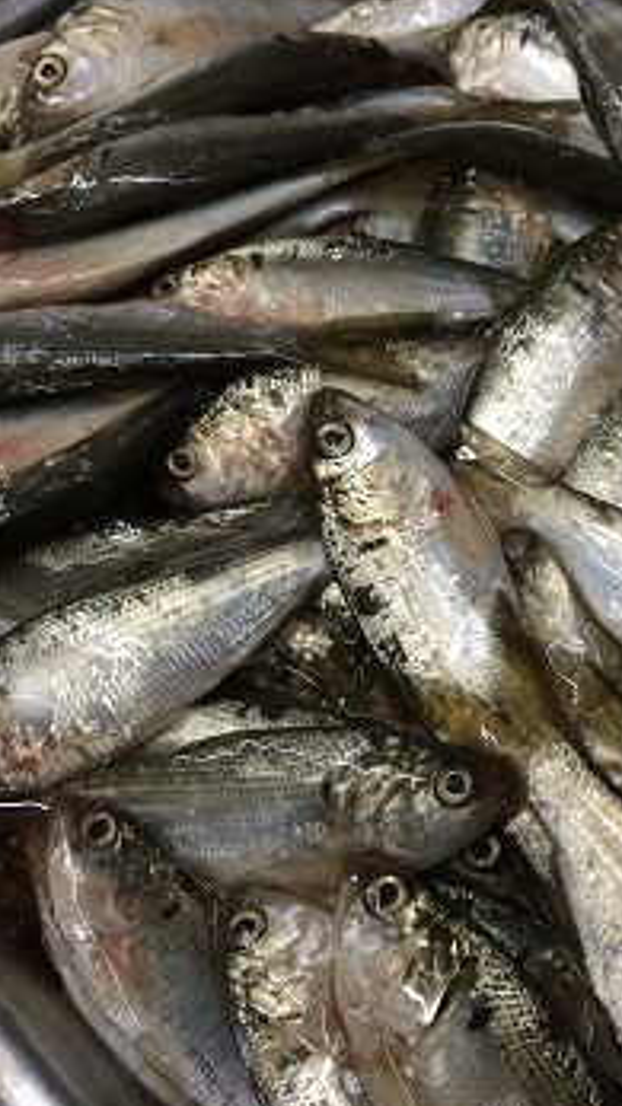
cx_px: 397
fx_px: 1174
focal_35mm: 40
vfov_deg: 50.5
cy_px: 556
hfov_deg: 29.5
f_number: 2.2
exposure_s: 1/33
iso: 40
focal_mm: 4.12
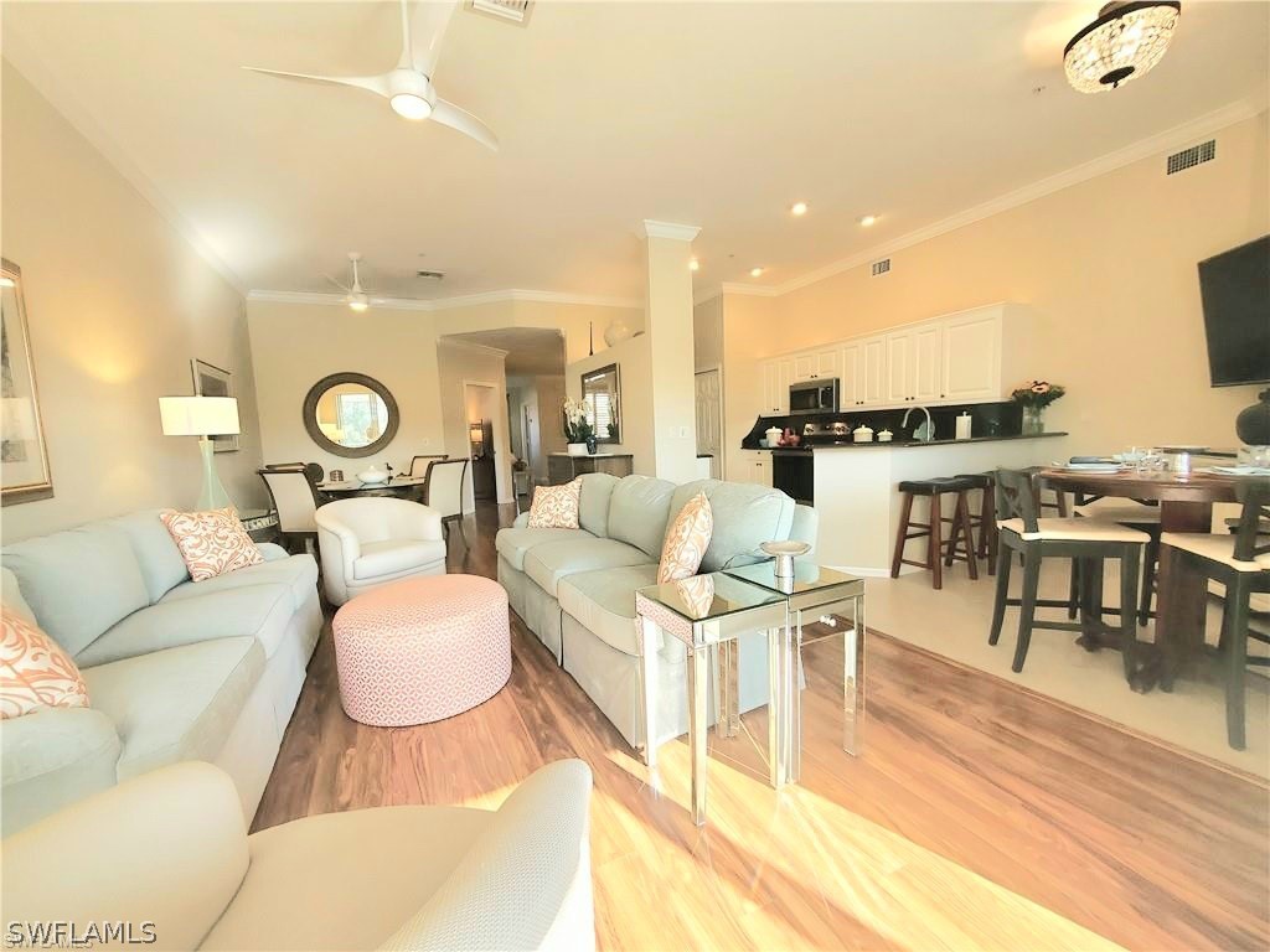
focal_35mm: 13
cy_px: 476
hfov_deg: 106.2
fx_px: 477
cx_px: 635
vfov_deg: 89.9
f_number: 2.2
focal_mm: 1.8
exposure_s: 1/120
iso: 100
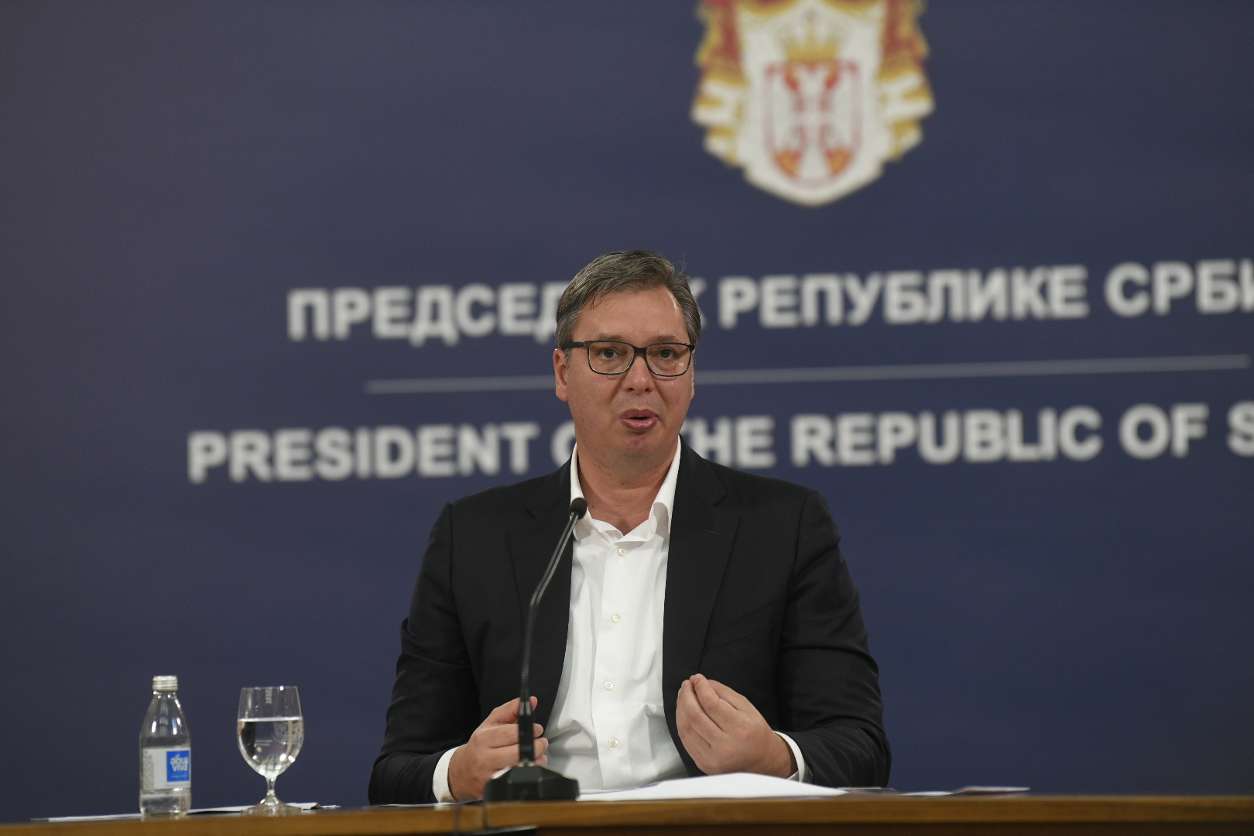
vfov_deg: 6.9
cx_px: 627
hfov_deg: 10.3
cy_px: 418
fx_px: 6966
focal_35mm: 200
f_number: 4
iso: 2000
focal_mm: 200
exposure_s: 1/160
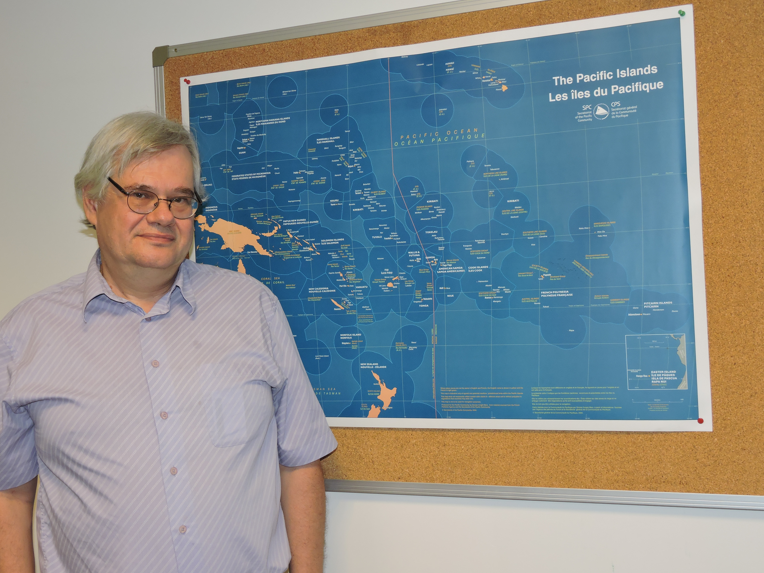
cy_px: 287
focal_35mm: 46
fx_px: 1015
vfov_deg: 31.5
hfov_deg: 41.2
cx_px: 382
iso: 200
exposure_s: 1/30
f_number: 4
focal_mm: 8.1
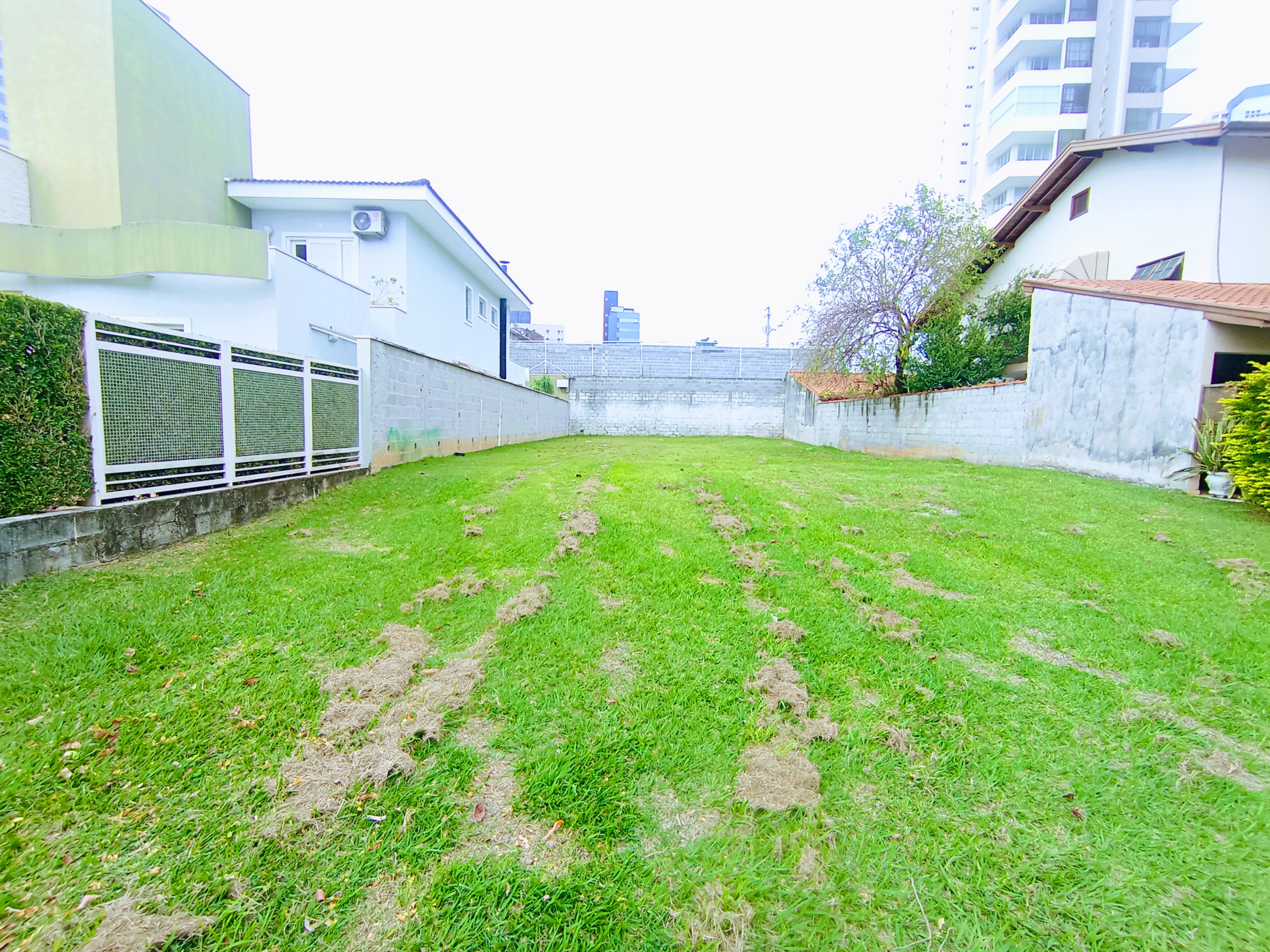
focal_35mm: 16
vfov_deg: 78.1
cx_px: 635
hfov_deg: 94.5
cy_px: 476
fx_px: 587
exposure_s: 1/313
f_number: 2.2
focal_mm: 1.65
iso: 50
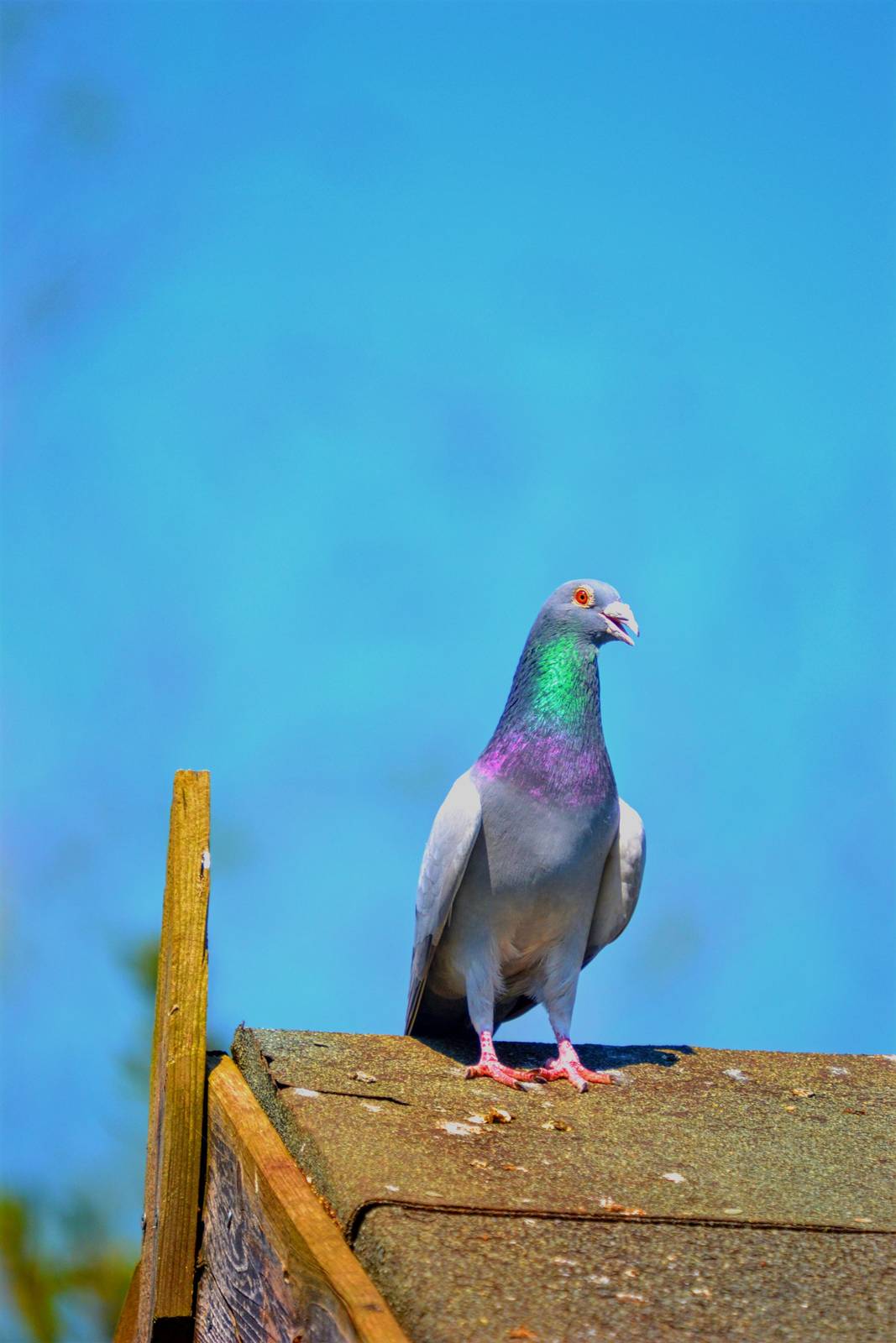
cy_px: 672
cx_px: 448
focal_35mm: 750
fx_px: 27992
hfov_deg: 1.8
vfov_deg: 2.7
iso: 400
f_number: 6.3
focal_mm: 500
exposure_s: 1/800
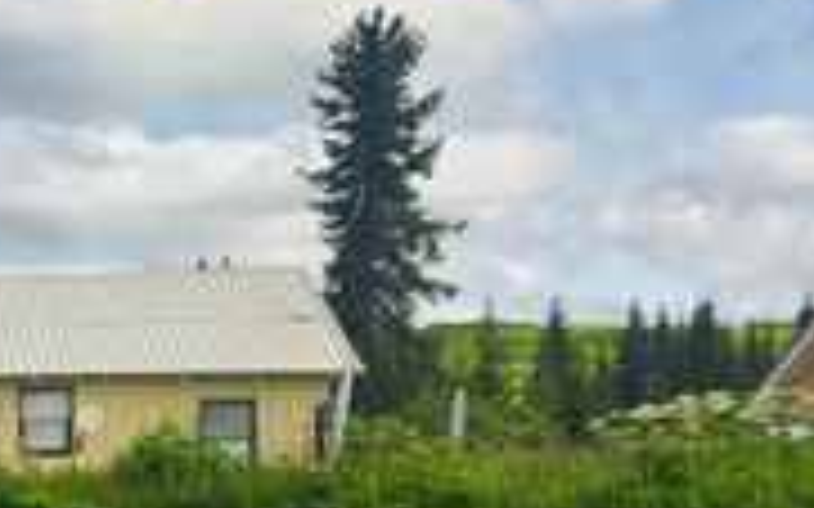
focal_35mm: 76
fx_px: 1685
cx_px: -243
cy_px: 632
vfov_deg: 16.4
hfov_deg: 23.9
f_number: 2.4
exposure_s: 1/1322
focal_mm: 4.3
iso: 50
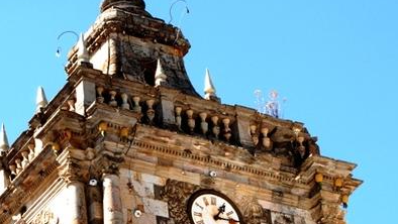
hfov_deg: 10.4
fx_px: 2178
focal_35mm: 206
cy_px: 223
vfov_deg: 5.9
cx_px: 183
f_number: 11
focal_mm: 55
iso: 400
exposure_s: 1/100
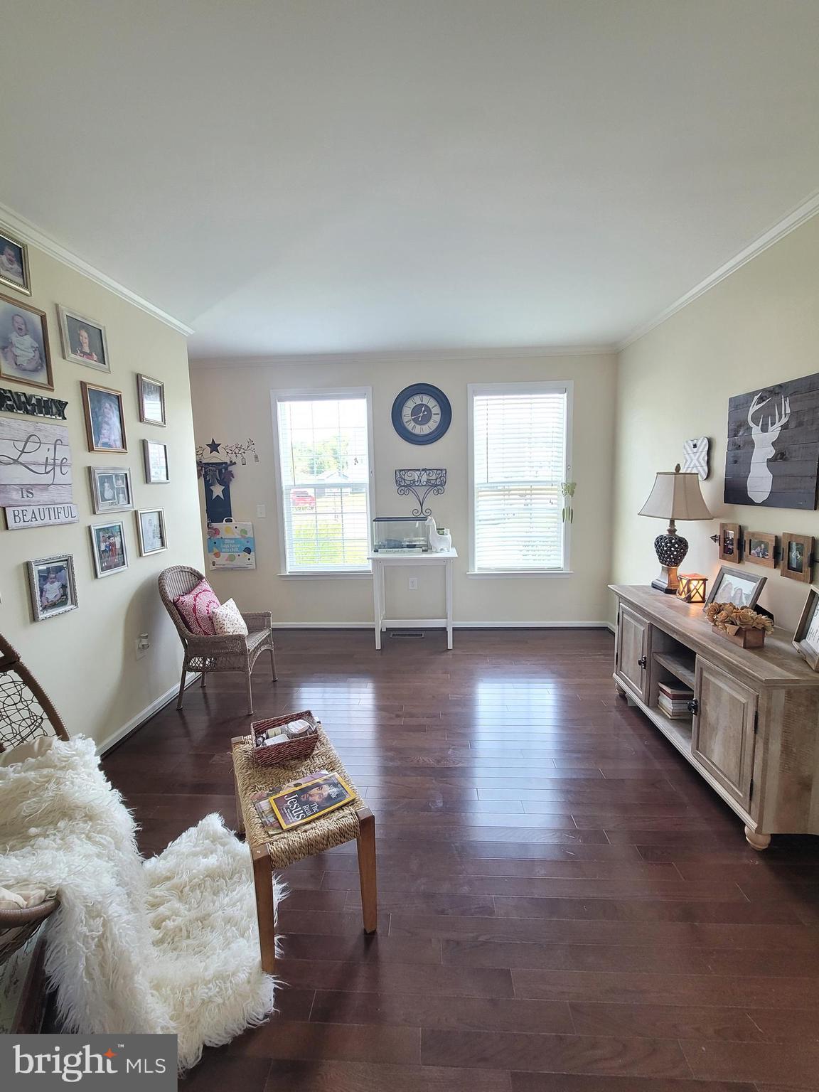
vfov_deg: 106.2
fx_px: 410
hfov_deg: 89.9
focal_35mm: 13
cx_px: 410
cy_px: 546
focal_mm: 2.2
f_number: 2.2
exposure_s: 1/60
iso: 200
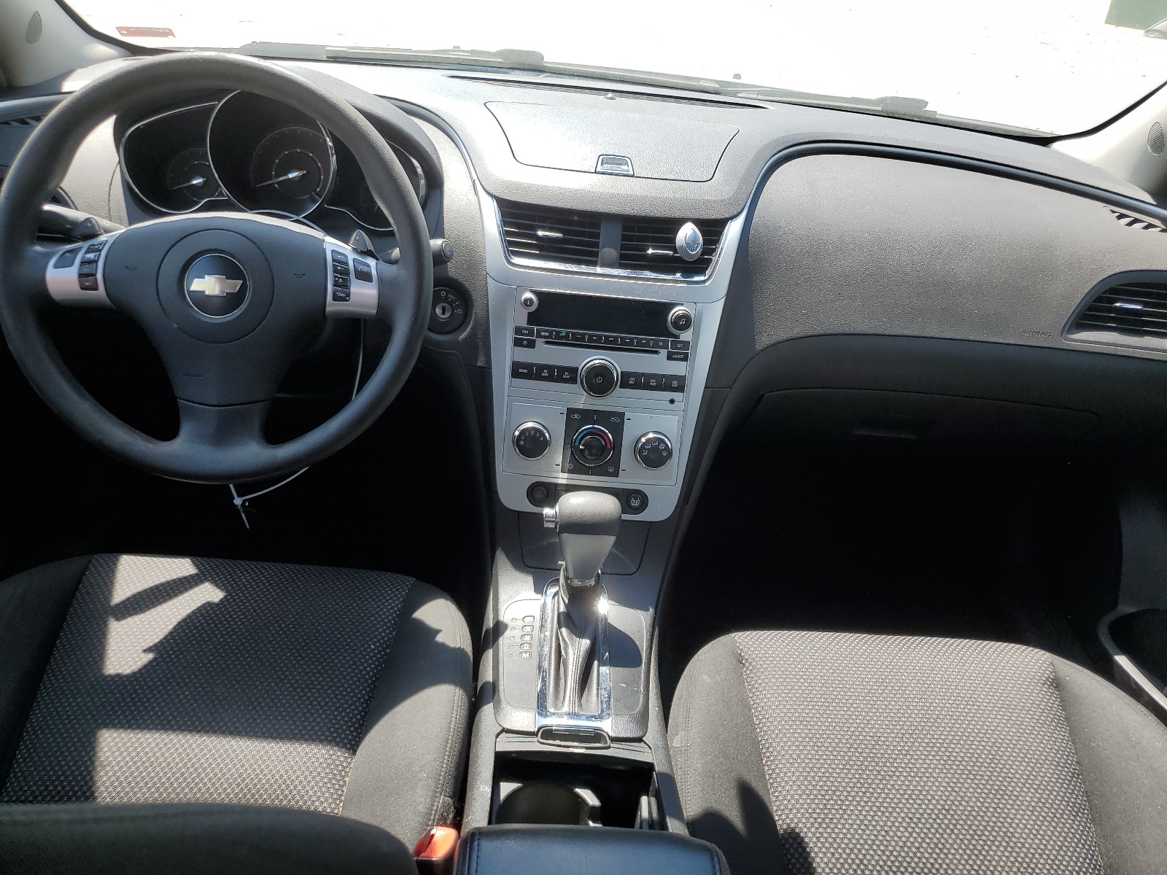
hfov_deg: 67.3
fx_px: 877
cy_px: 438
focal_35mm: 26
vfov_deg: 53.1
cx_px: 584
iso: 50
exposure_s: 1/667
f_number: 1.5
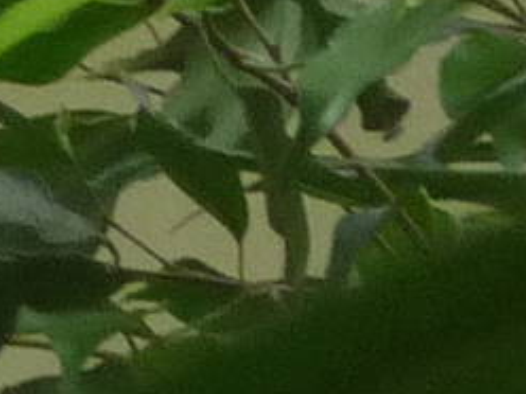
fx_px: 27959
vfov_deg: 0.8
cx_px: 901
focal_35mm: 1840
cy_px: -328
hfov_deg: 1.1
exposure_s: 1/60
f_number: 4.8
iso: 200
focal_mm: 29.1
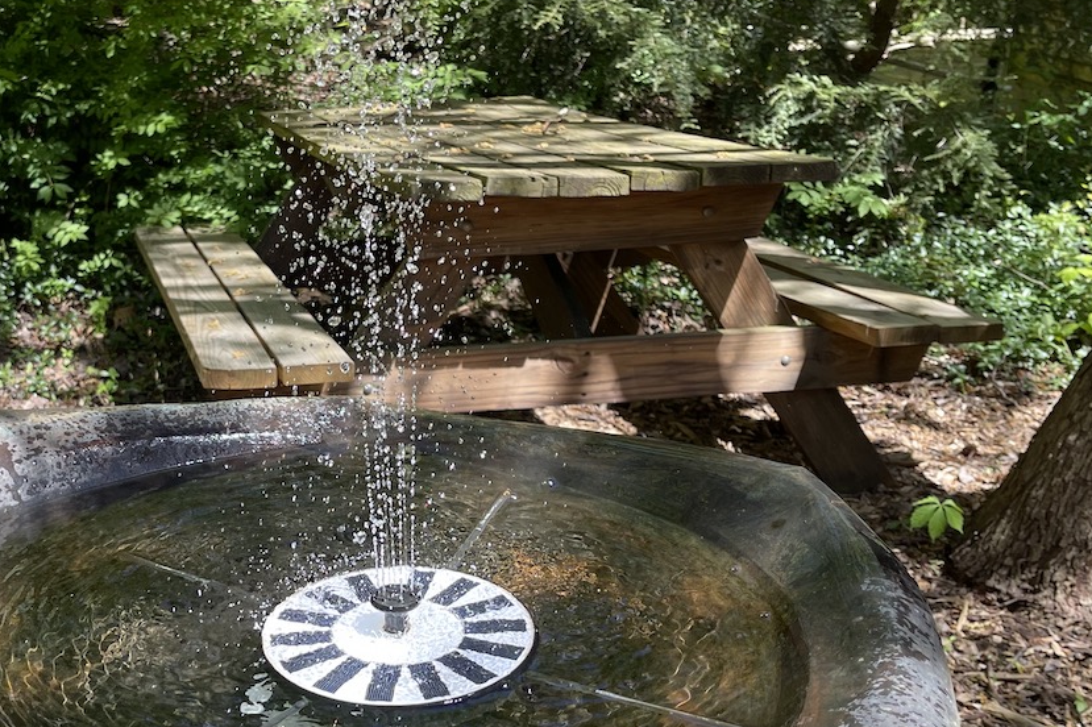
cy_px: 417
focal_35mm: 47
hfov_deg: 41.0
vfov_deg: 28.6
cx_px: 307
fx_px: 1425
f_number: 1.6
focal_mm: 5.1
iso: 32
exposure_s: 1/484
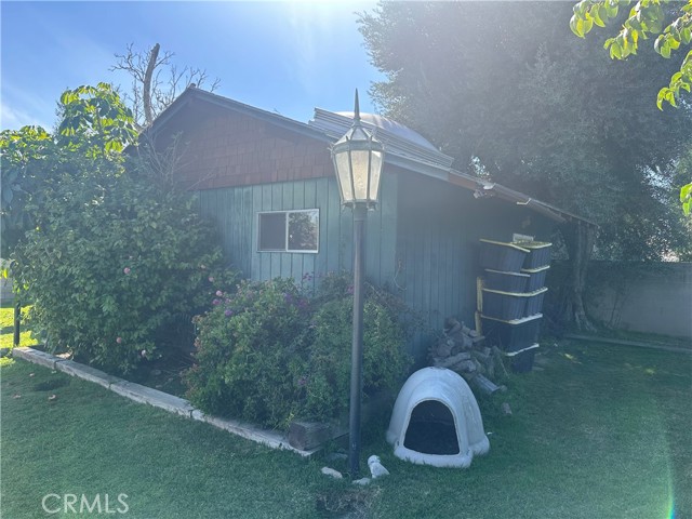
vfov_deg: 56.8
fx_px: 480
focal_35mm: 24
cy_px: 260
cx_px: 346
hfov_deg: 71.6
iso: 80
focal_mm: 6.86
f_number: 1.78
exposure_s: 1/1321
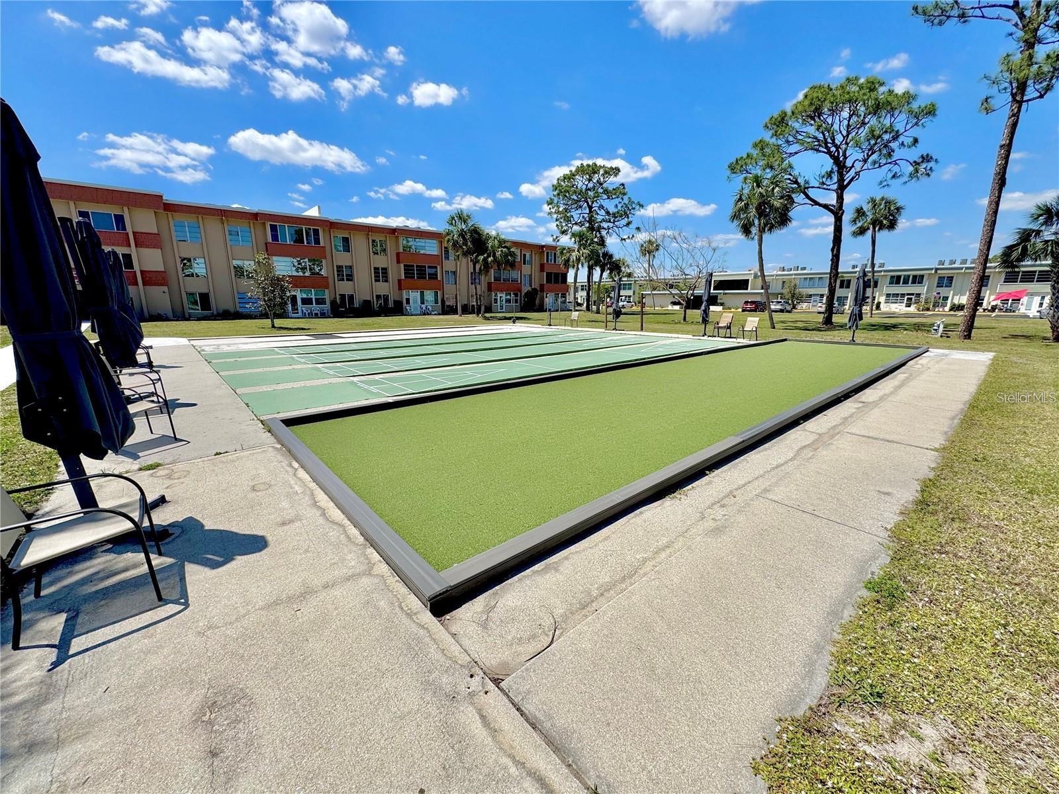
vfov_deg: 85.7
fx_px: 428
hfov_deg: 102.1
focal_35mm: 14
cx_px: 530
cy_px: 397
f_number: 2.2
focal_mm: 2.22
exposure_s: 1/2584
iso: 50
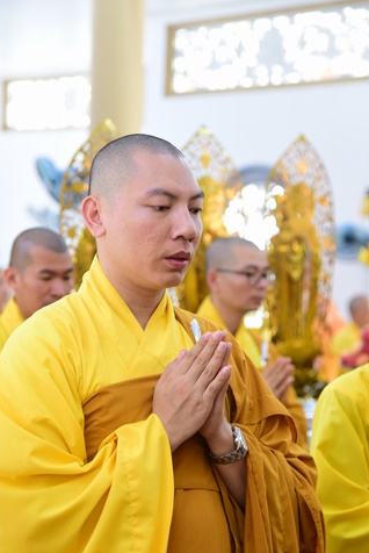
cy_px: 304
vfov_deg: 18.2
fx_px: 1719
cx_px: 149
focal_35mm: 112
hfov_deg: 12.2
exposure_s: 1/40
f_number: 4
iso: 1000
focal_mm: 82
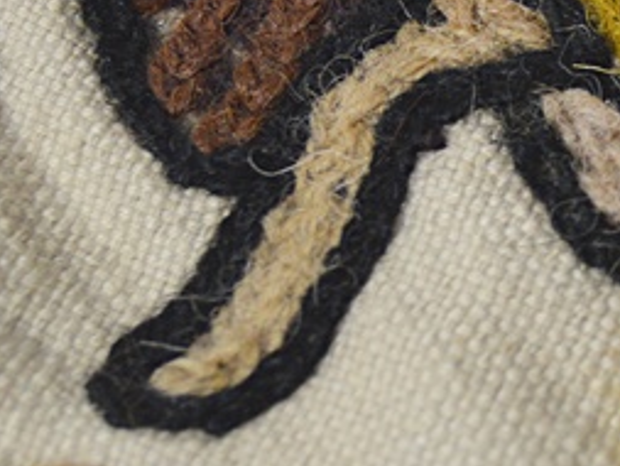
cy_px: -146
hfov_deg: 10.6
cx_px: 865
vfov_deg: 8.1
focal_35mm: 182
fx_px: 3261
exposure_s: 1/60
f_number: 4.5
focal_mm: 32
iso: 800
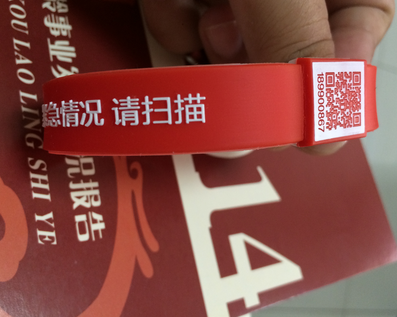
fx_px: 376
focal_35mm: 32
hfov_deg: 55.6
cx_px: 206
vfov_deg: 45.8
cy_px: 150
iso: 160
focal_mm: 4.15
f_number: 2.2
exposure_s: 1/33
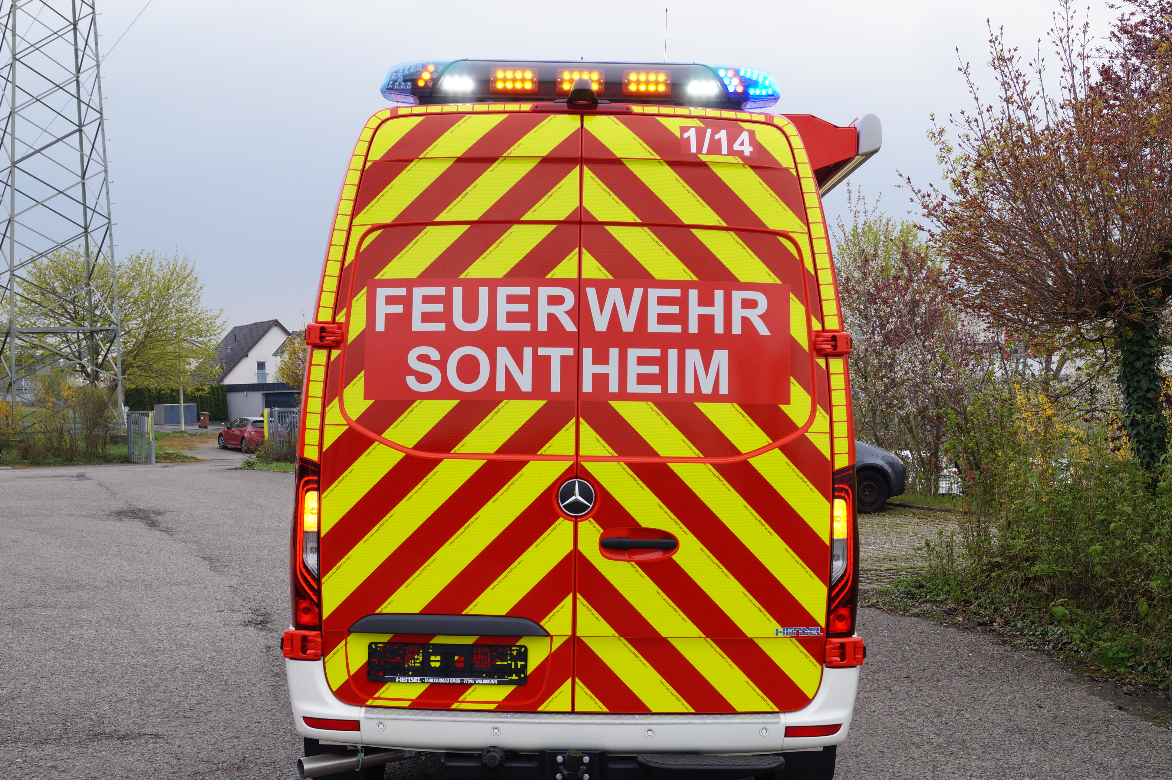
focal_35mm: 45
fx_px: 1464
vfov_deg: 29.8
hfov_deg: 43.6
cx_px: 586
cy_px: 390
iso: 100
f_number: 10
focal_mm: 30
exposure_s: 1/125
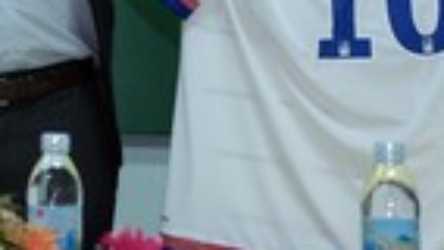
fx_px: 1637
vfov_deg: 8.6
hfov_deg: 14.9
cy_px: -100
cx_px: -81
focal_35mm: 139
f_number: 1.4
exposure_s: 1/100
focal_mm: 23
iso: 400
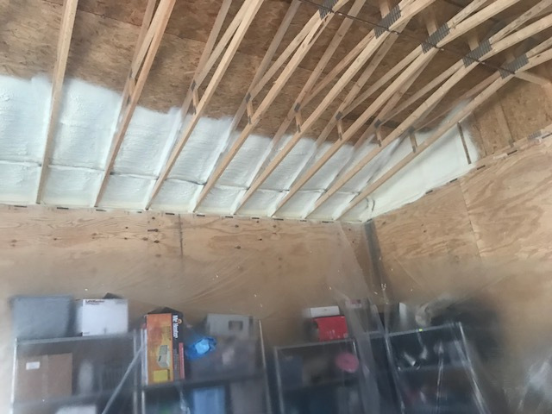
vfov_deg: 49.7
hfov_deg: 63.4
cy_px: 207
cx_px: 276
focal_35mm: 28
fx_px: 446
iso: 100
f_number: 1.8
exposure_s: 1/9
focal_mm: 3.99
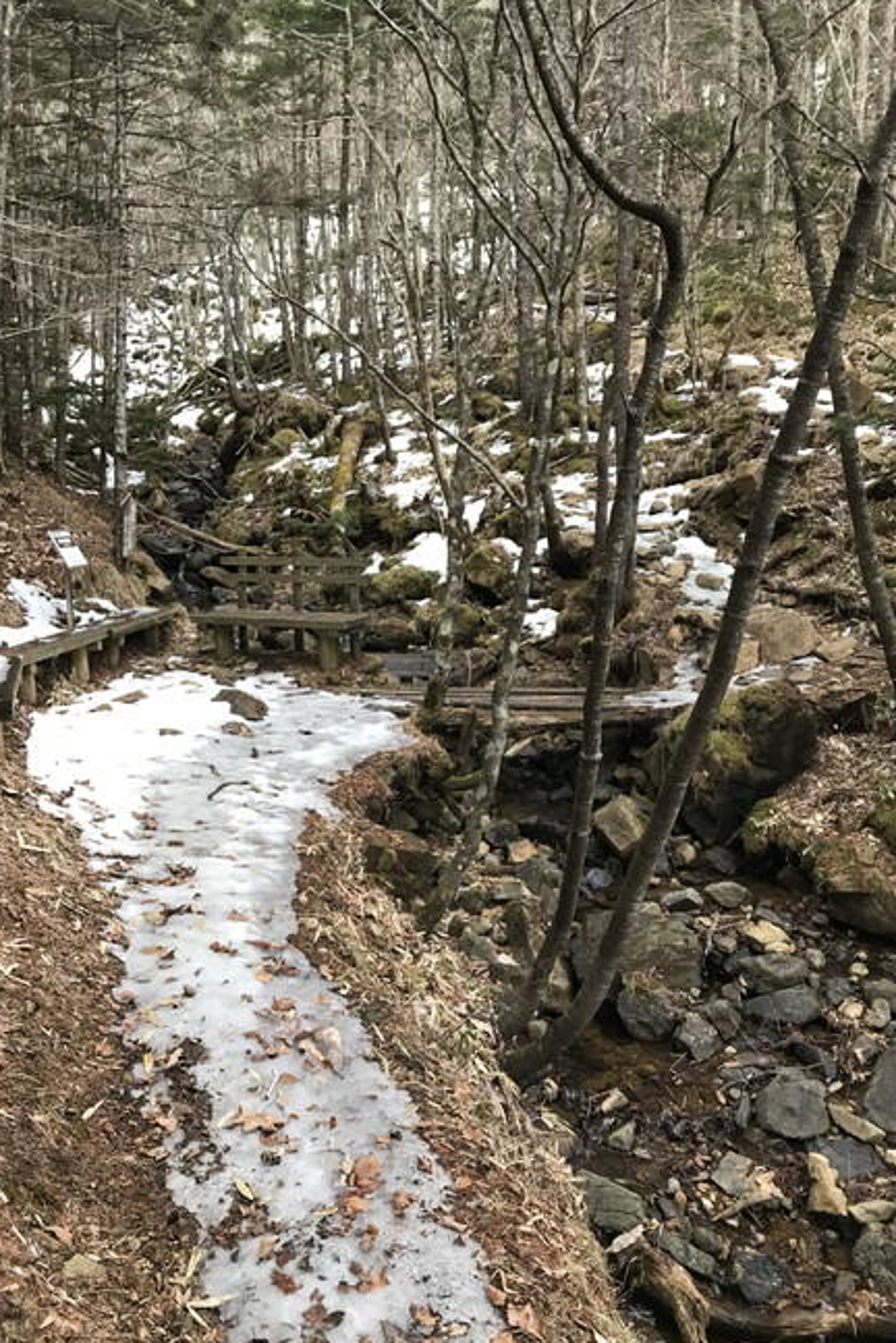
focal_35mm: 30
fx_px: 1119
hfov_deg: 43.6
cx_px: 425
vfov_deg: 61.9
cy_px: 682
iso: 20
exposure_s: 1/40
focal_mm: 3.99
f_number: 1.8
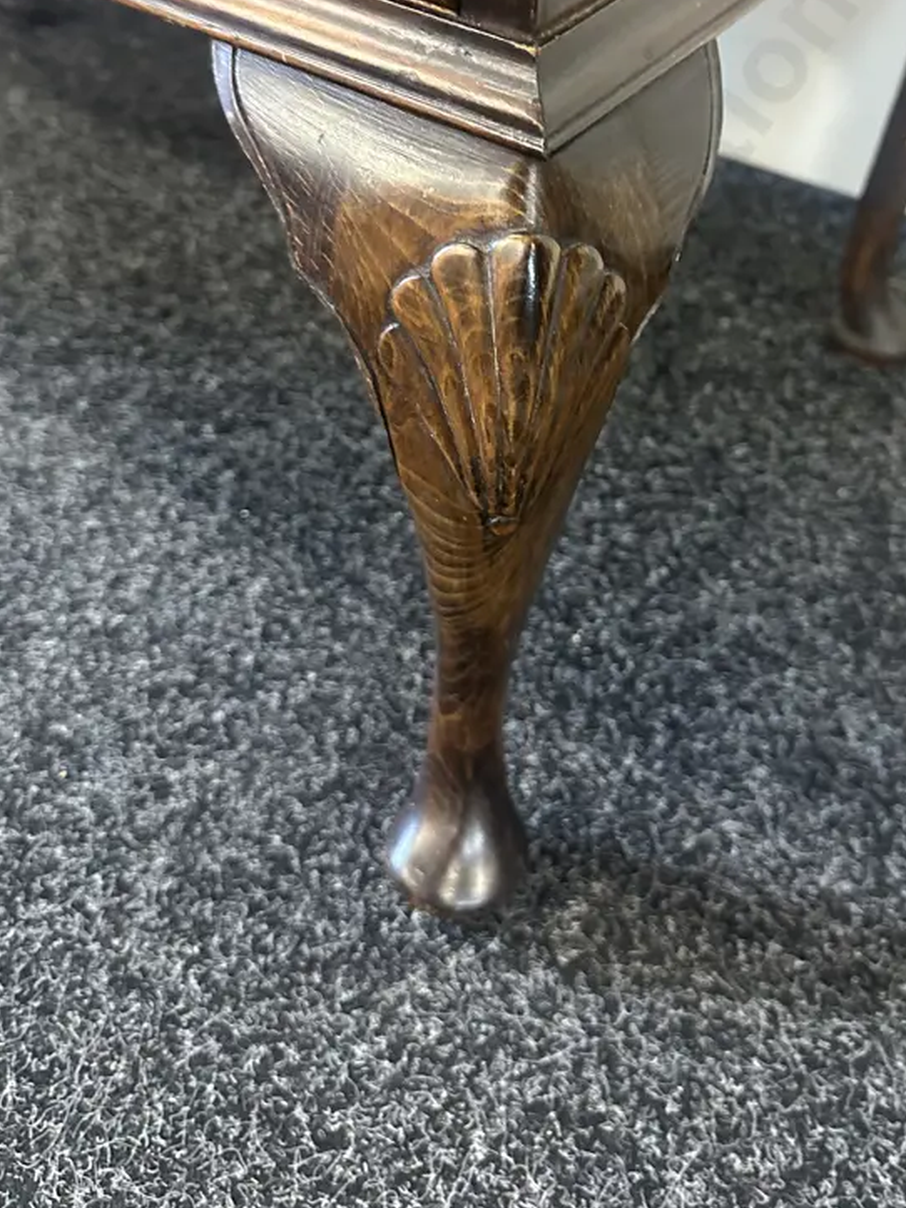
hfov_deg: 41.5
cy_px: 363
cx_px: 555
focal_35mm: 34
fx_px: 1187
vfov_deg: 52.5
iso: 800
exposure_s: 1/50
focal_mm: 6.86
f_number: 1.78
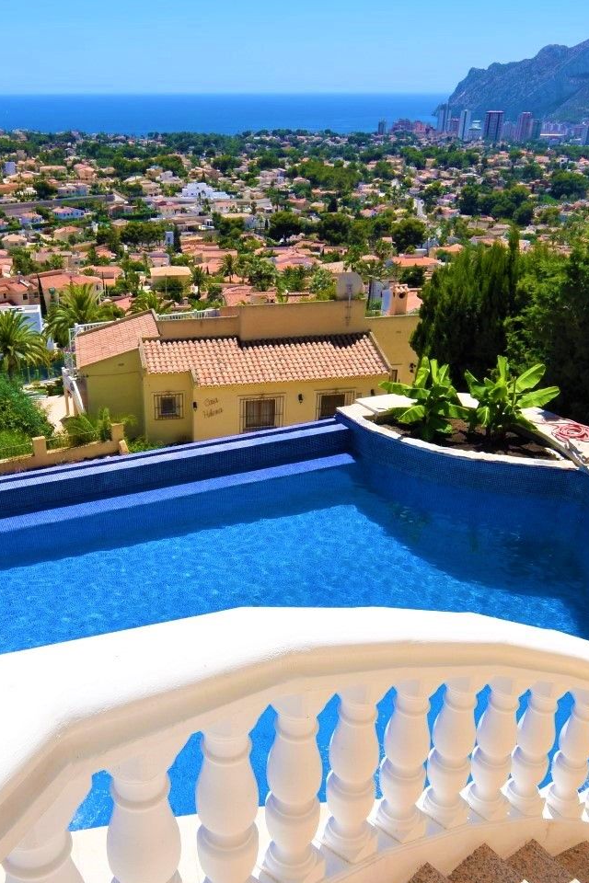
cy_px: 515
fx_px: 759
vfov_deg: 60.0
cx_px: 220
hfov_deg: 42.1
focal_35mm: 31
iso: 100
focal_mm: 11
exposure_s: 1/160
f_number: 11
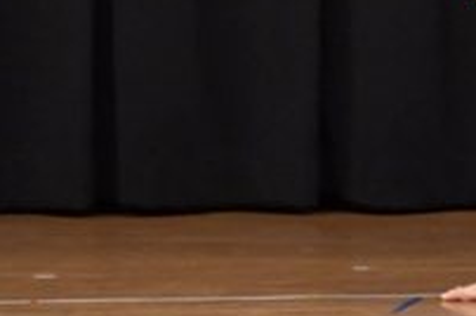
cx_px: 416
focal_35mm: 834
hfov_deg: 2.5
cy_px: -212
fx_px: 11010
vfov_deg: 1.6
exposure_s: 1/400
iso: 6400
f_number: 5.6
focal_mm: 145
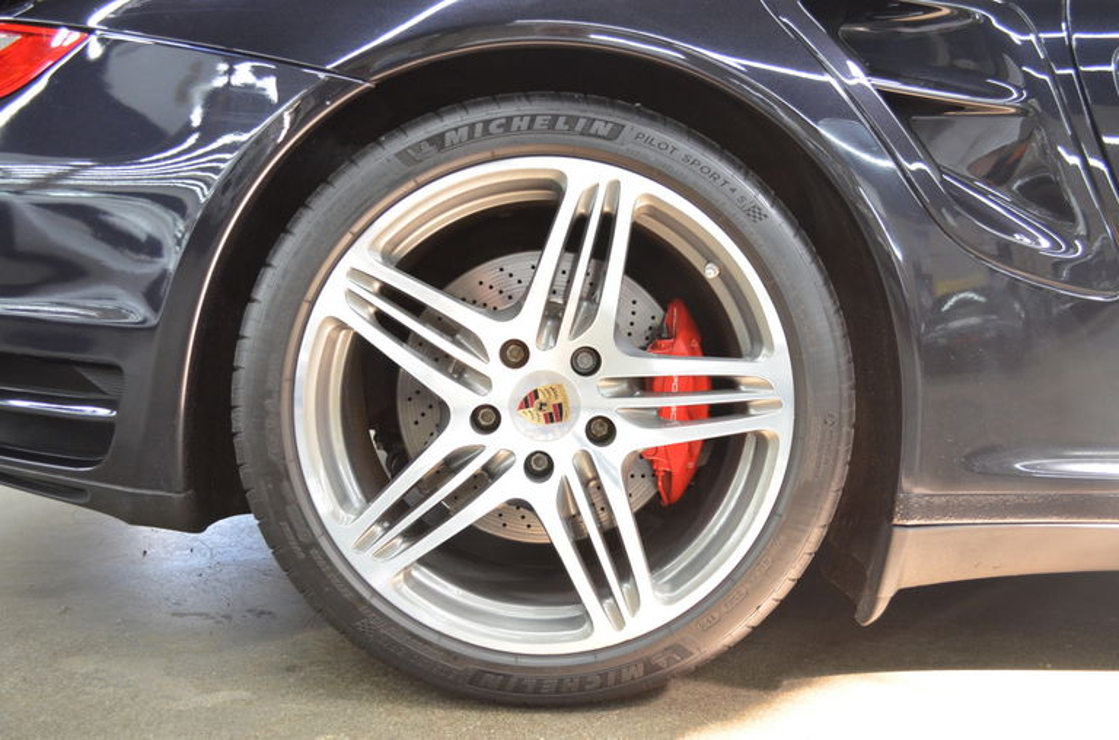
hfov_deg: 57.3
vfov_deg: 39.8
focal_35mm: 33
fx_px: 1023
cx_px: 560
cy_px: 370
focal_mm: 22
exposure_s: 1/30
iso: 1000
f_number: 3.8
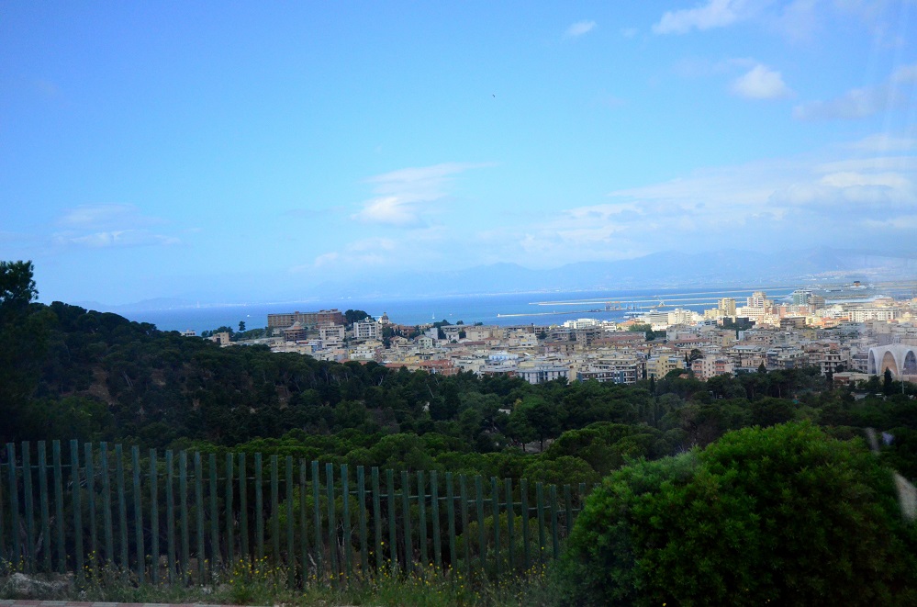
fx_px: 915
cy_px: 304
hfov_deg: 53.2
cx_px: 458
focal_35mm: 36
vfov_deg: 36.7
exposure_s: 1/1600
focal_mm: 24
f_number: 4
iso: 3200
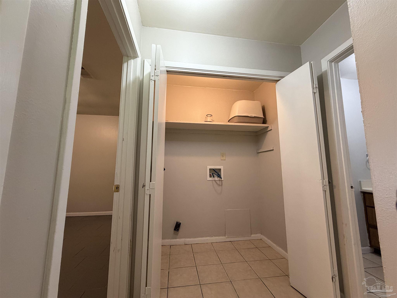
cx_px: 198
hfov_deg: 102.1
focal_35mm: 14
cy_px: 149
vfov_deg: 85.7
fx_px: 161
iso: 320
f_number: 2.2
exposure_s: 1/60
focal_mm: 2.22
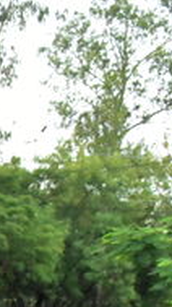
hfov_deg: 8.5
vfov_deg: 16.9
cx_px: -305
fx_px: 1013
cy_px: 286
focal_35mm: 125
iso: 8000
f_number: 6.3
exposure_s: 1/250
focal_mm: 25
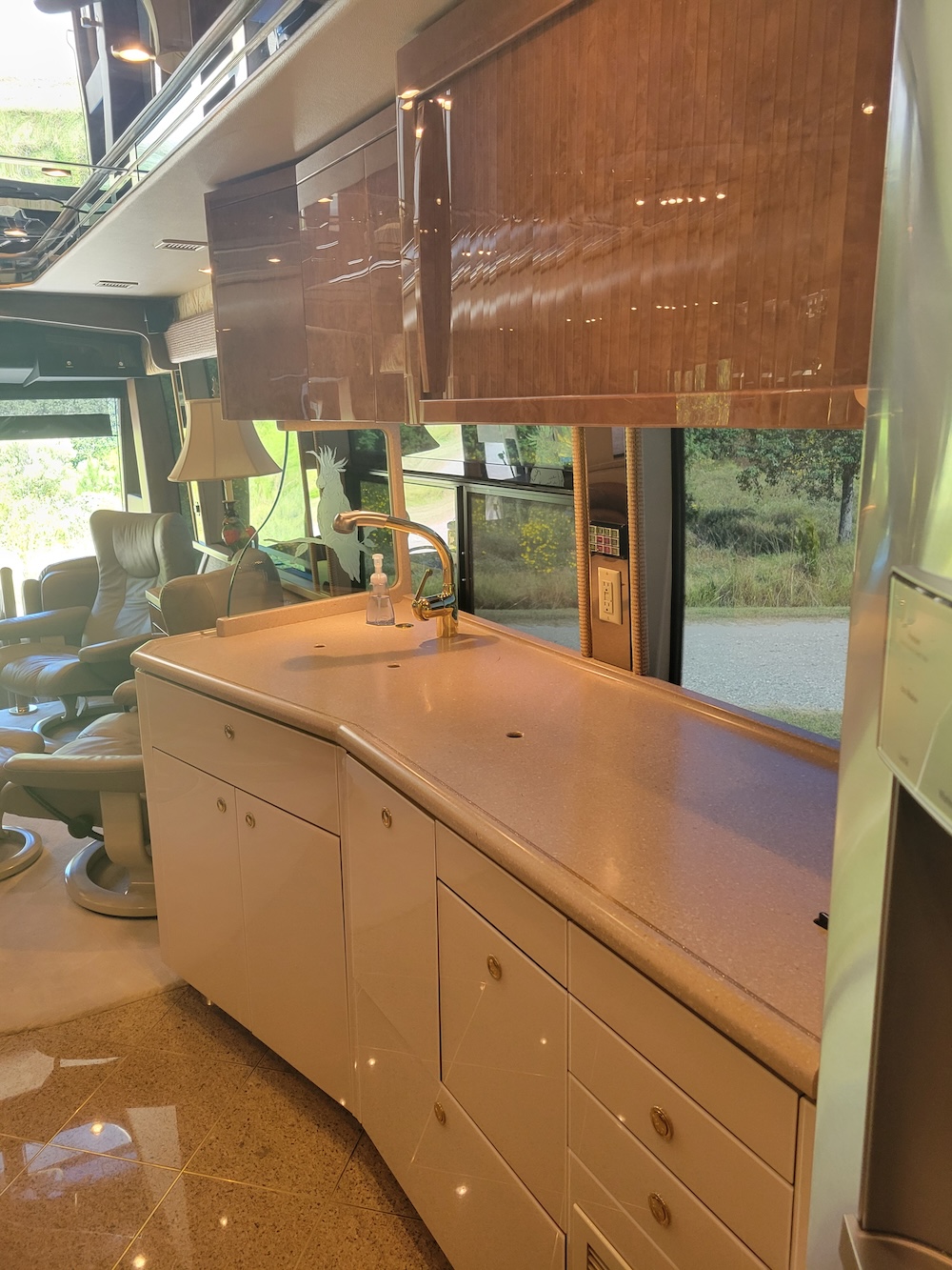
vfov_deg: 67.3
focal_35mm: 26
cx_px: 476
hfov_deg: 53.1
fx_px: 953
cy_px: 635
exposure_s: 1/120
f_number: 1.8
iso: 250
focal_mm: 5.4
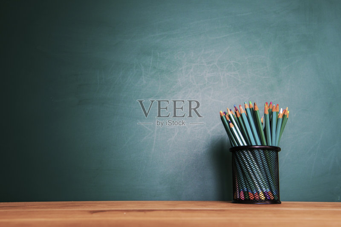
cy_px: 114
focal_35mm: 40
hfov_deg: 48.5
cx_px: 170
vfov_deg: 33.4
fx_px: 379
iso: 250
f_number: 9
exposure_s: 1/1.25
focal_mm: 40
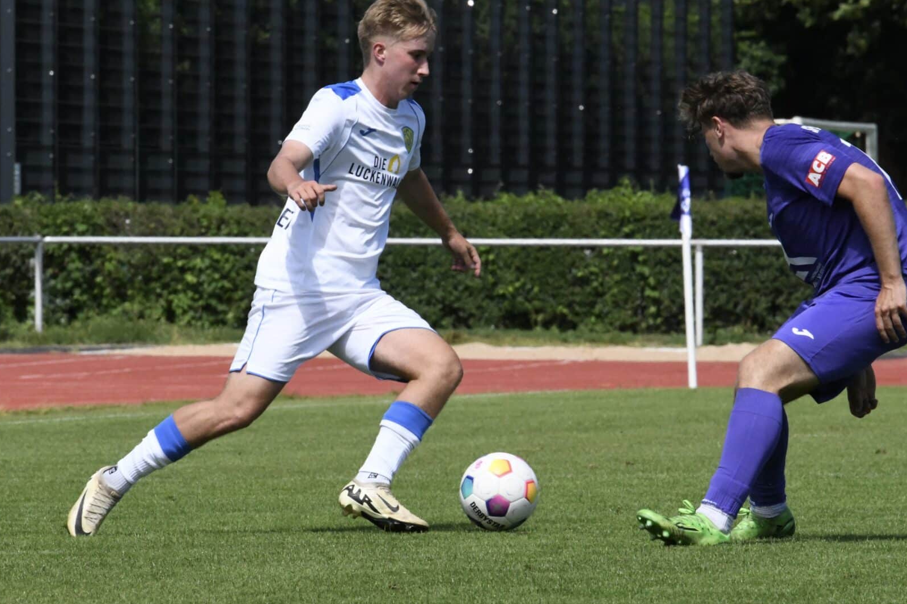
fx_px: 12896
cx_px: 545
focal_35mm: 512
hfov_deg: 4.0
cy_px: 259
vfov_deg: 2.7
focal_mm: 400
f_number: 22
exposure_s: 1/1600
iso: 5000
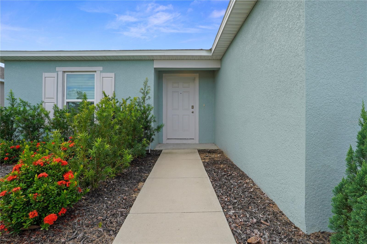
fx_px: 168
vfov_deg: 72.0
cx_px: 184
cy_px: 122
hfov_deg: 95.0
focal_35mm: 16
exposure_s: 1/60
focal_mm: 11
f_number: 11
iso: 100
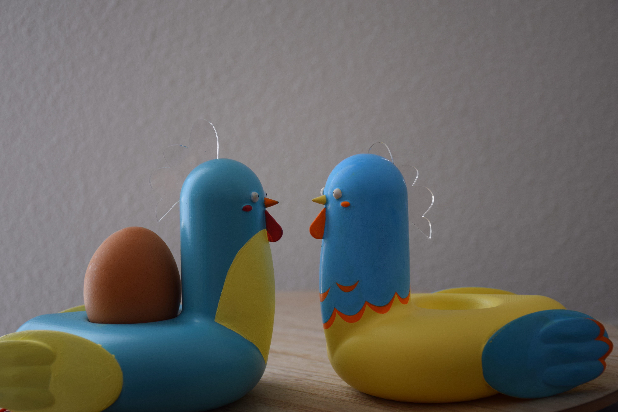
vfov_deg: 25.8
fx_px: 901
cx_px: 309
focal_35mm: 52
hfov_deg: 37.9
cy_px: 206
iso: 400
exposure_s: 1/80
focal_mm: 35
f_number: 4.5
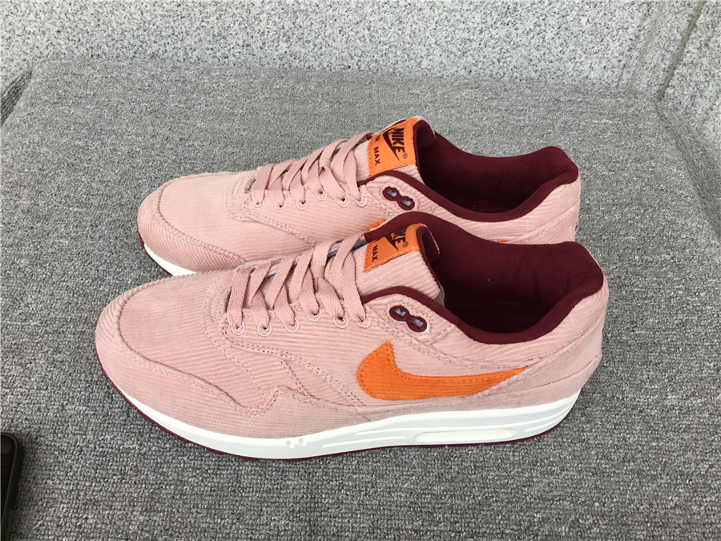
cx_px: 360
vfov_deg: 45.4
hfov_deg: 58.4
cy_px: 270
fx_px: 646
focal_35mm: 31
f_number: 2.4
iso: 40
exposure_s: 1/100
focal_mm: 3.3
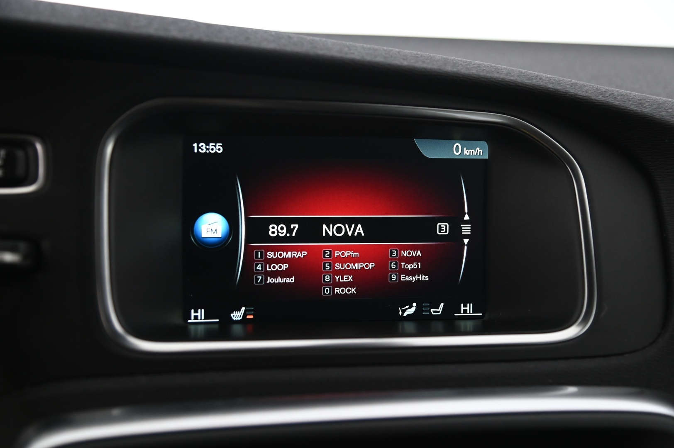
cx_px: 337
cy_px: 224
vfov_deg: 26.9
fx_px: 935
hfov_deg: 39.6
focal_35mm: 50
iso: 2000
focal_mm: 50
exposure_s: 1/25
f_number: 4
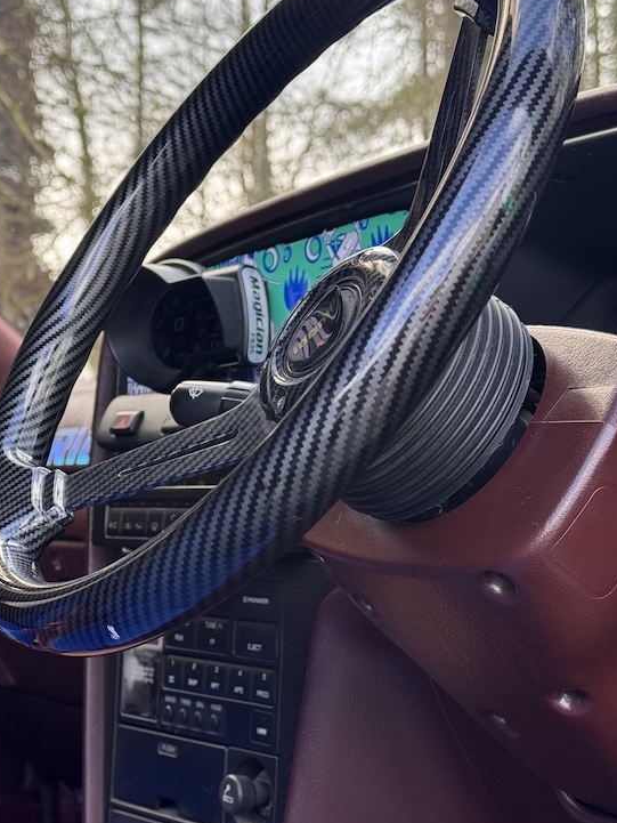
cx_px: 165
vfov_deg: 27.4
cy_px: 426
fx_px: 1687
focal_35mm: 71
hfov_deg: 20.6
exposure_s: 1/178
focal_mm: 6.76
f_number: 1.78
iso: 64
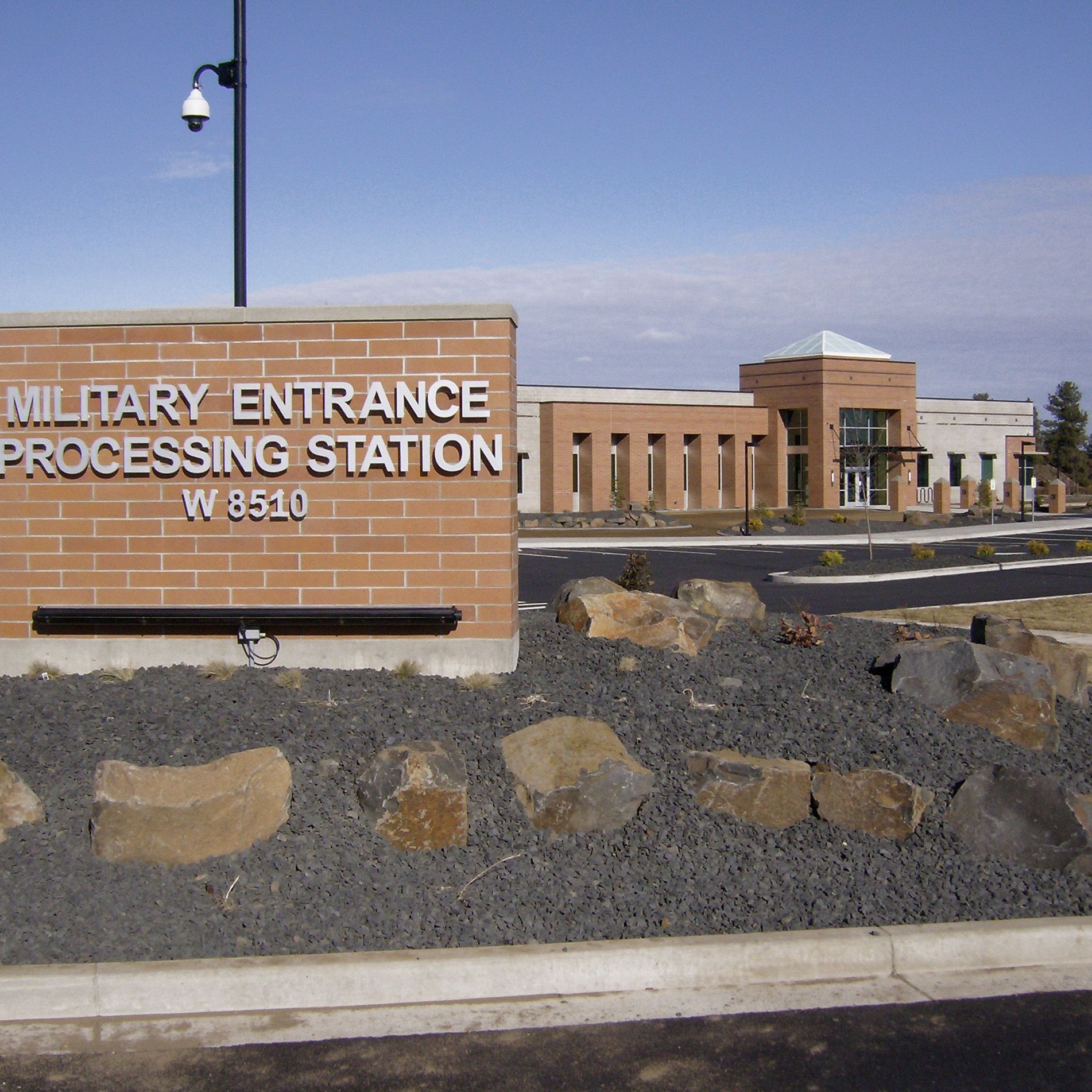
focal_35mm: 43
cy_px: 548
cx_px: 602
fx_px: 1535
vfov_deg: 39.2
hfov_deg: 39.1
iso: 100
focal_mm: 6
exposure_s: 1/1529
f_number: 4.7
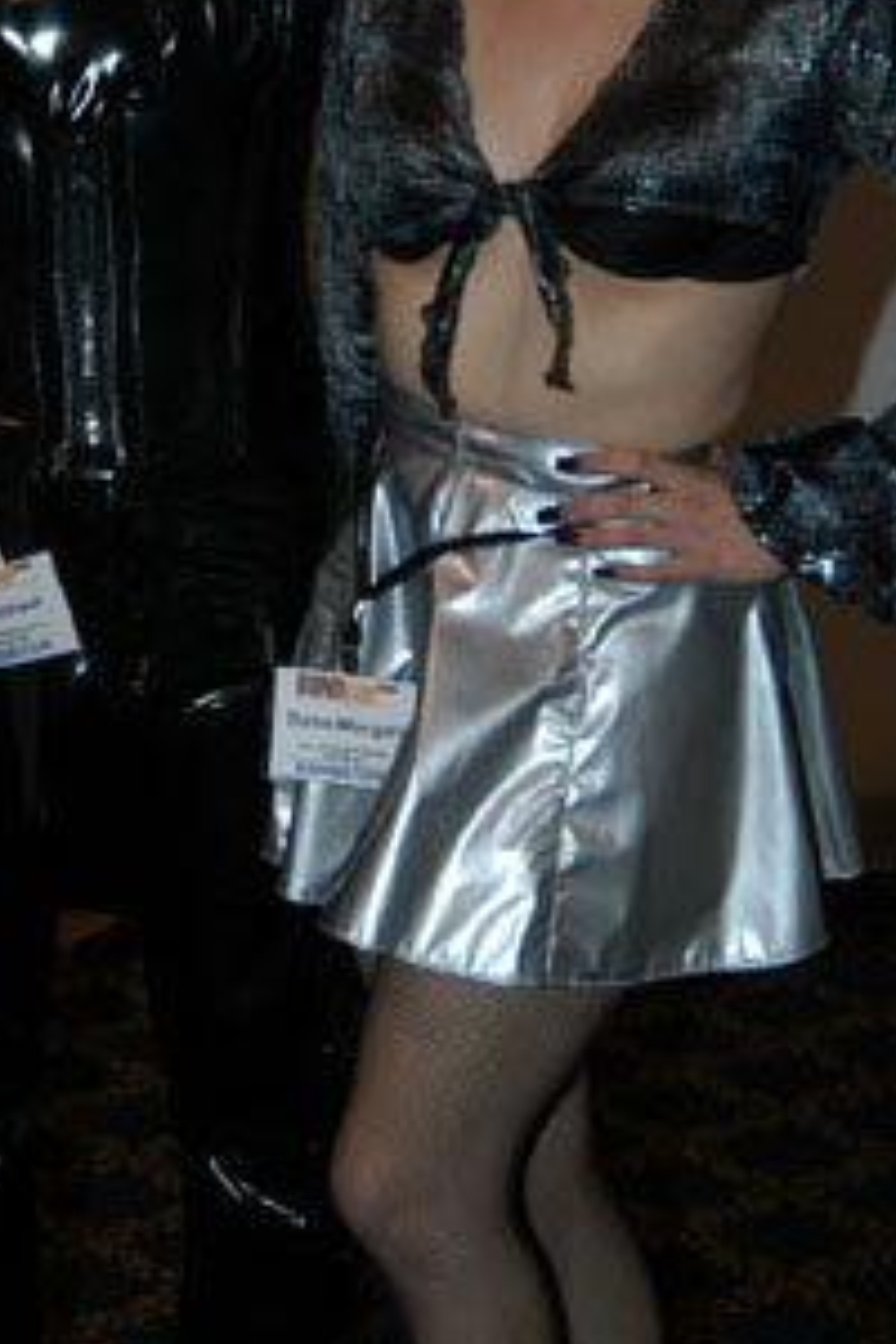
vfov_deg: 17.4
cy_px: 20
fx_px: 4293
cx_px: -67
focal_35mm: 115
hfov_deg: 11.7
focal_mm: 34
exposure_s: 1/60
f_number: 5
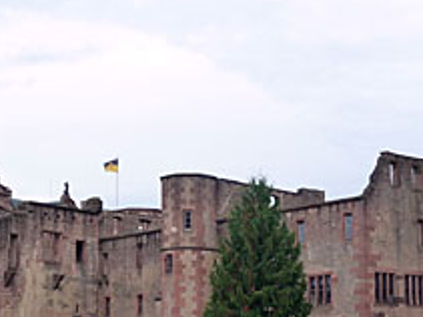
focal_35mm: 71
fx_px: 867
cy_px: 277
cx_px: 223
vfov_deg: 20.3
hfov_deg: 27.4
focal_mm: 4.1
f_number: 4
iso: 125
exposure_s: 1/250
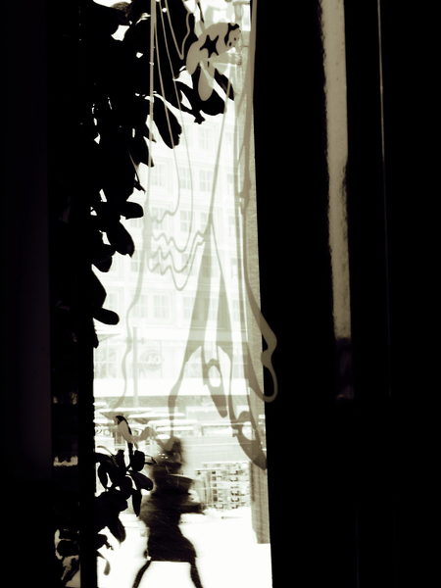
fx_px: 1512
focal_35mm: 89
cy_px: 294
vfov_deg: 22.0
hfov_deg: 16.6
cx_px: 220
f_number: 4.3
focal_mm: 18.6
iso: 50
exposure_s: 1/14.2
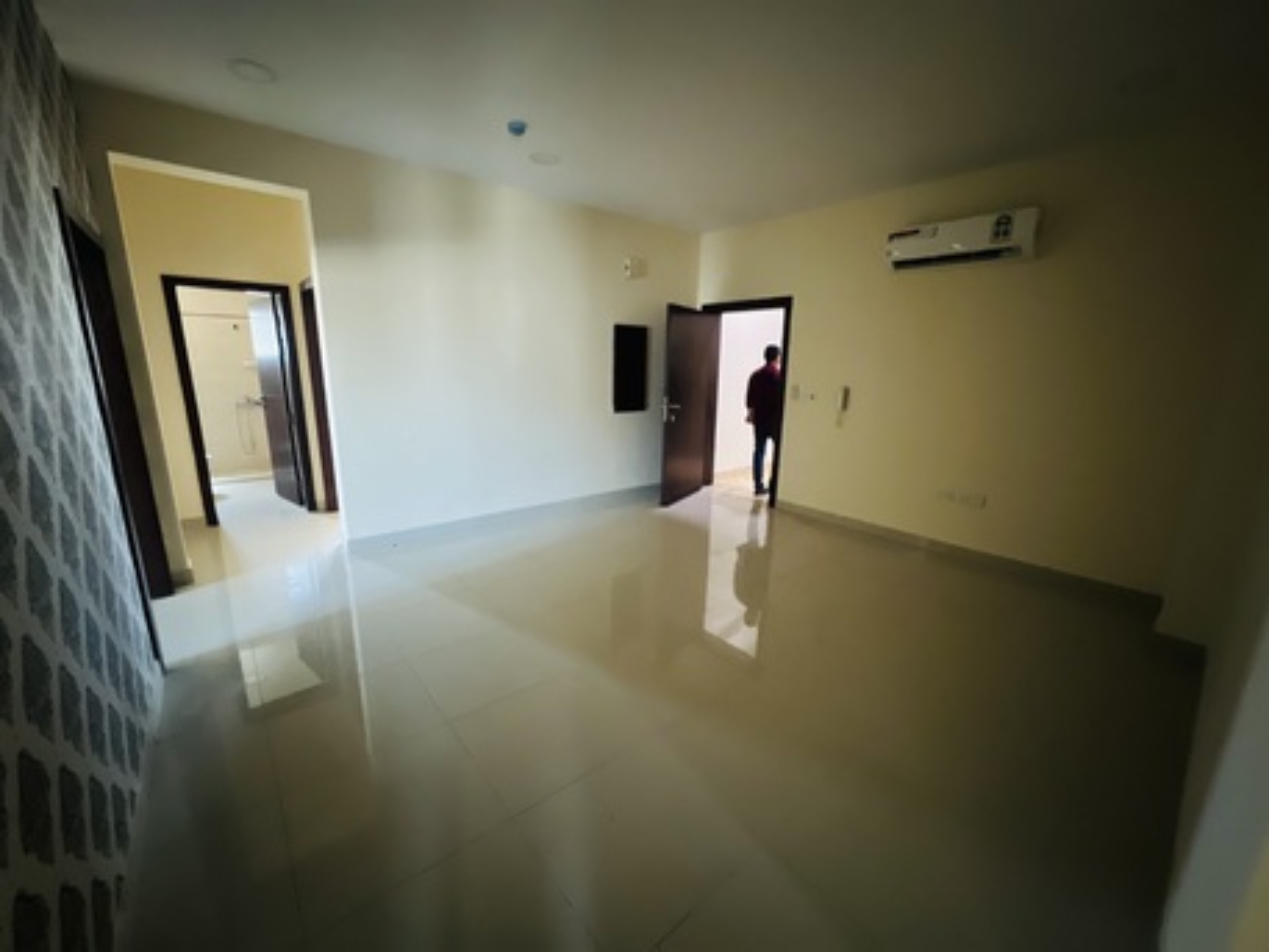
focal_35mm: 13
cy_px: 476
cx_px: 634
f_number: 1.8
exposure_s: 1/34
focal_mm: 1.57
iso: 1000
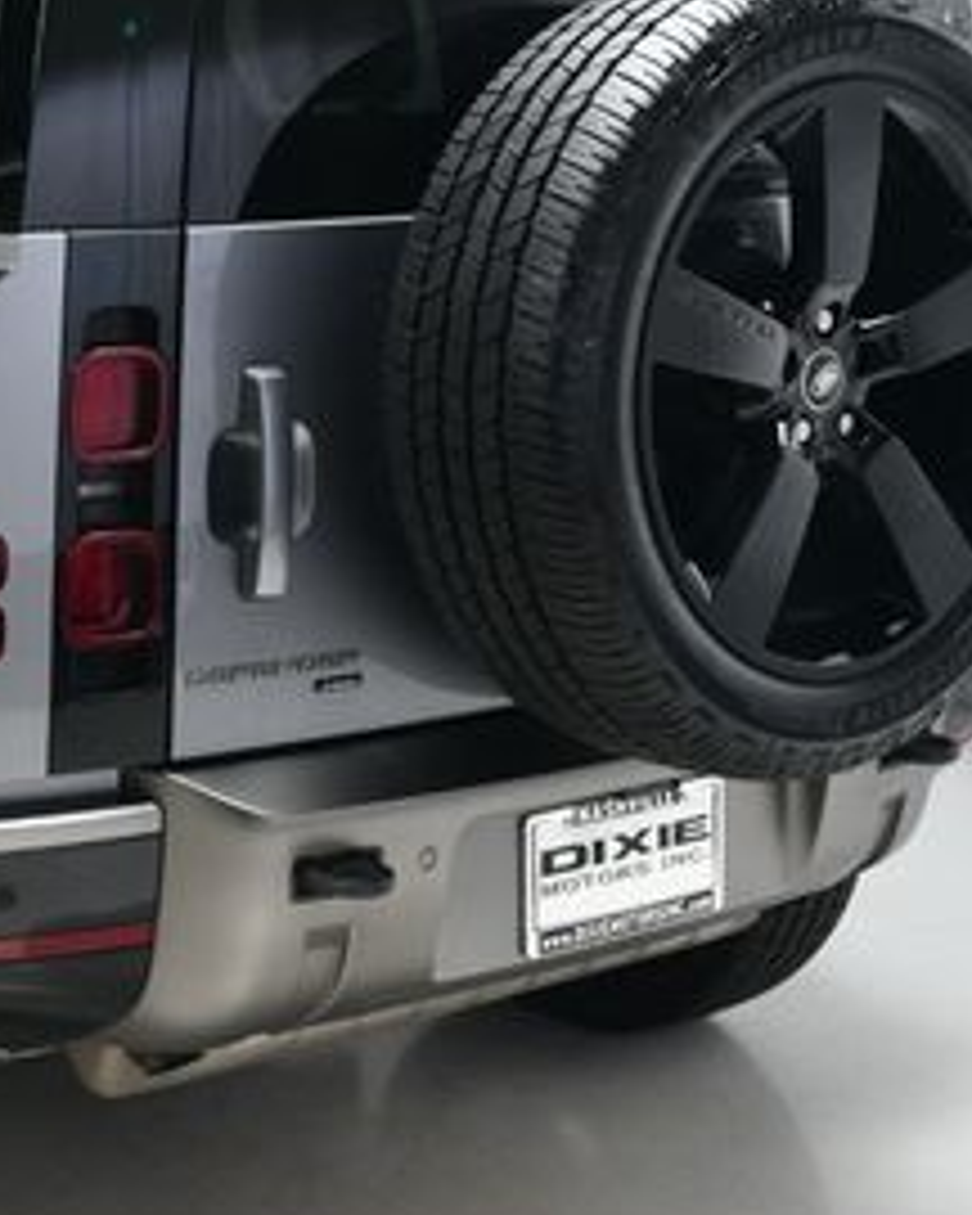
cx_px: 45
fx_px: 2877
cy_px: 508
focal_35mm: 80
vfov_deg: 23.8
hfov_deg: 18.8
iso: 100
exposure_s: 1/160
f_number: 11
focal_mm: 24
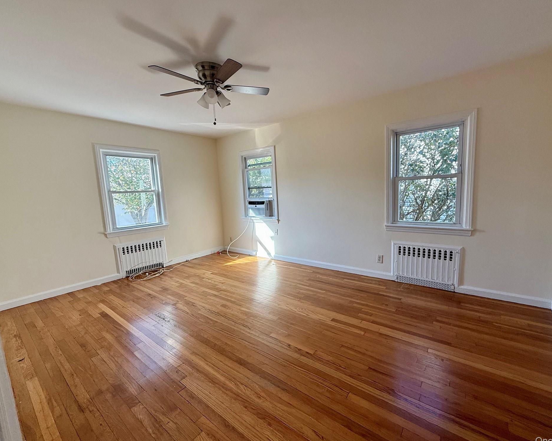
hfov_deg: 96.7
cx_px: 293
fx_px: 245
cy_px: 221
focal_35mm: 15
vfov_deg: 84.0
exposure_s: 1/152
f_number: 2.2
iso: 64
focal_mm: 2.22
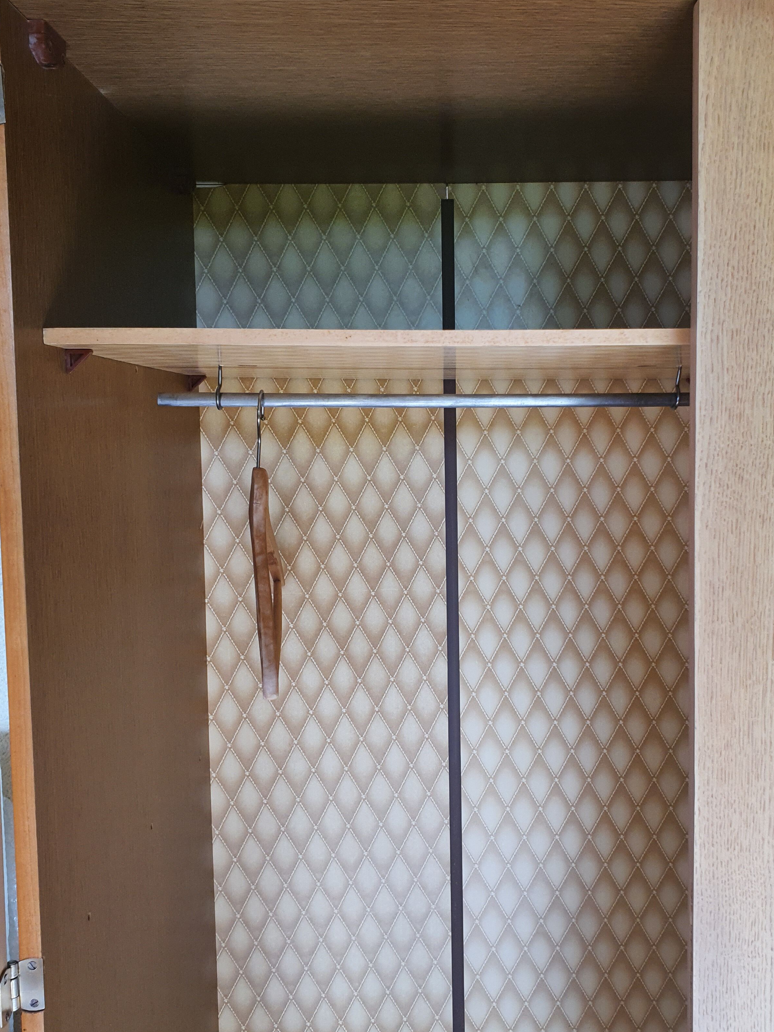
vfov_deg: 55.3
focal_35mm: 33
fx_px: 984
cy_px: 511
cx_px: 447
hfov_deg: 42.8
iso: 100
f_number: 2.4
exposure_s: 1/100
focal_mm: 4.32
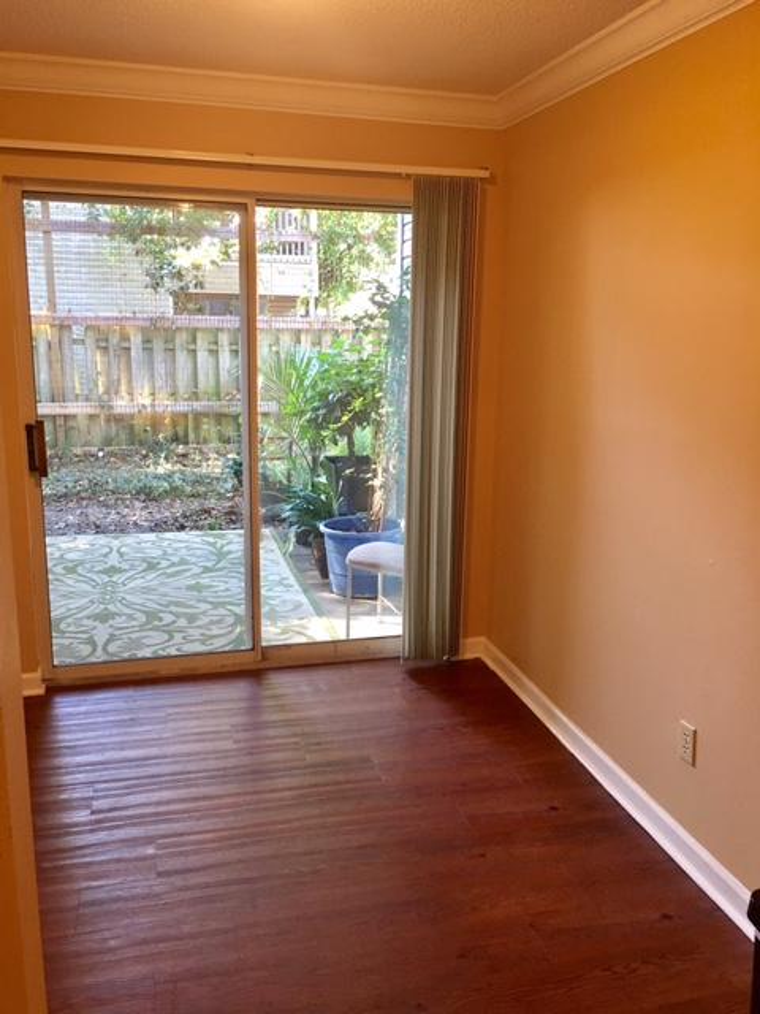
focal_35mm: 29
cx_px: 380
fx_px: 849
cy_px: 507
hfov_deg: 48.2
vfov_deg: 61.7
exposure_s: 1/15
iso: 50
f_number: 2.2
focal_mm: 4.15
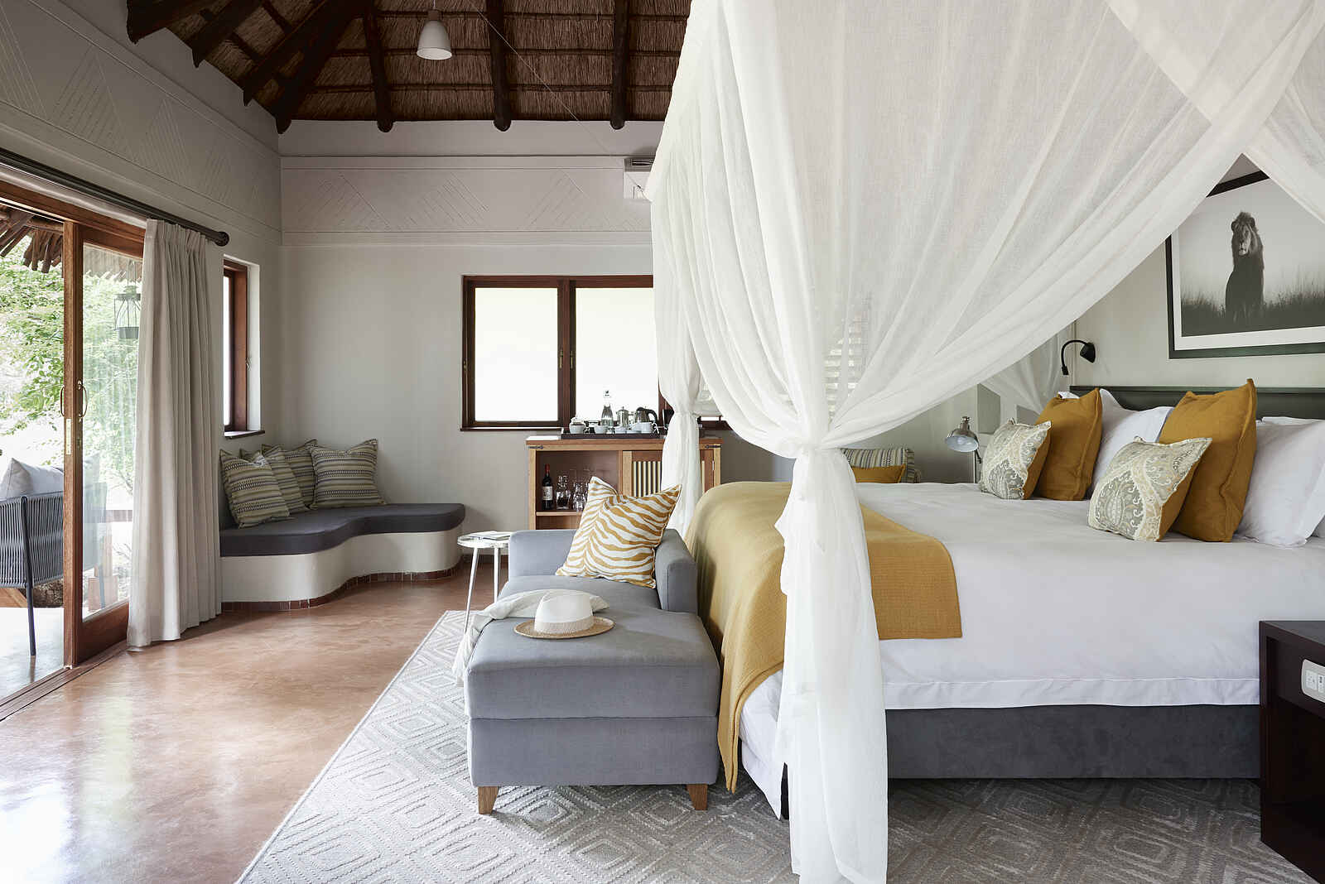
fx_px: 1068
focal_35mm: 29
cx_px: 662
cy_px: 442
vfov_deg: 45.0
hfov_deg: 63.6
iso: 100
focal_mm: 29
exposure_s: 3
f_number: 13
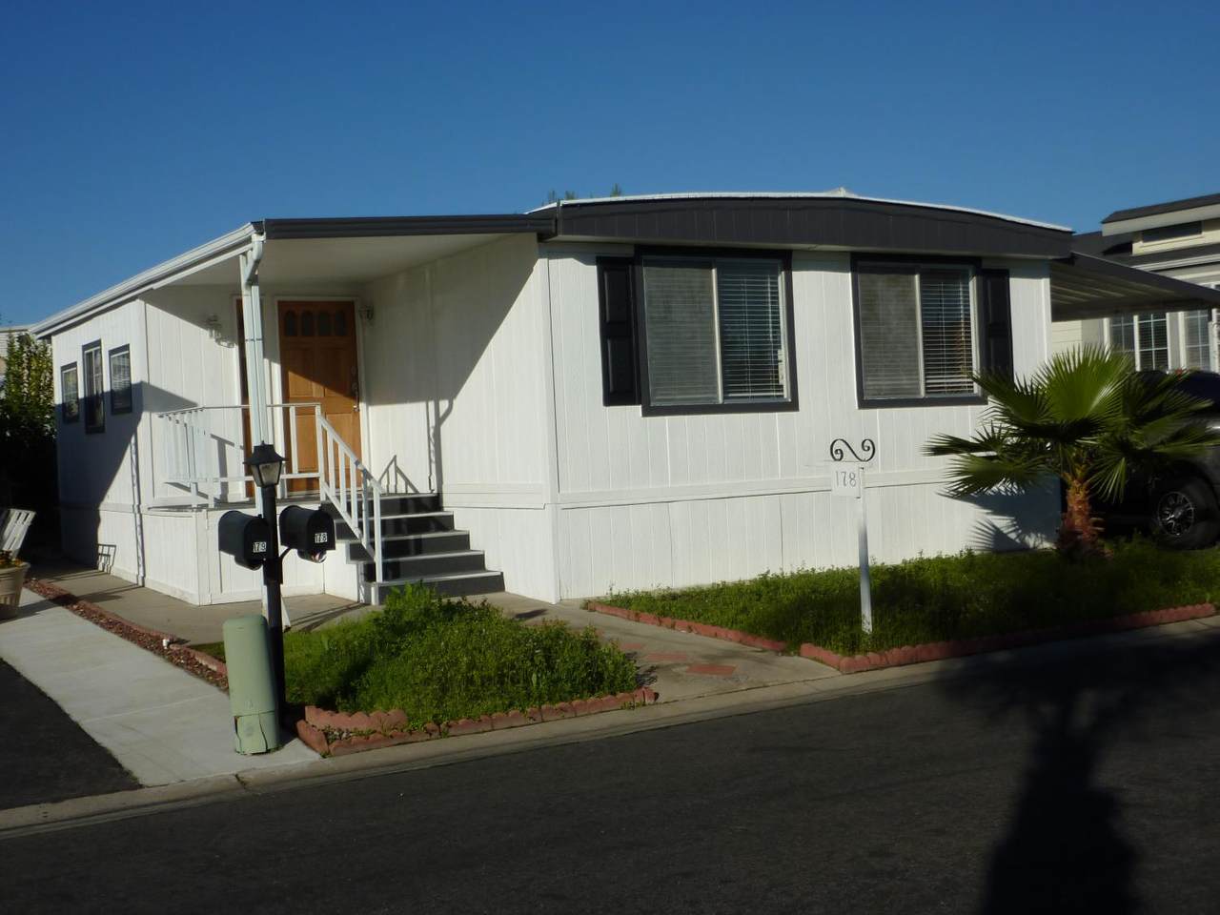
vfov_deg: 34.3
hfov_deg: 44.8
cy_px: 458
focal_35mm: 42
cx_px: 610
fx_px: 1480
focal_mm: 6.9
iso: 80
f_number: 5.6
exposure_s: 1/1000
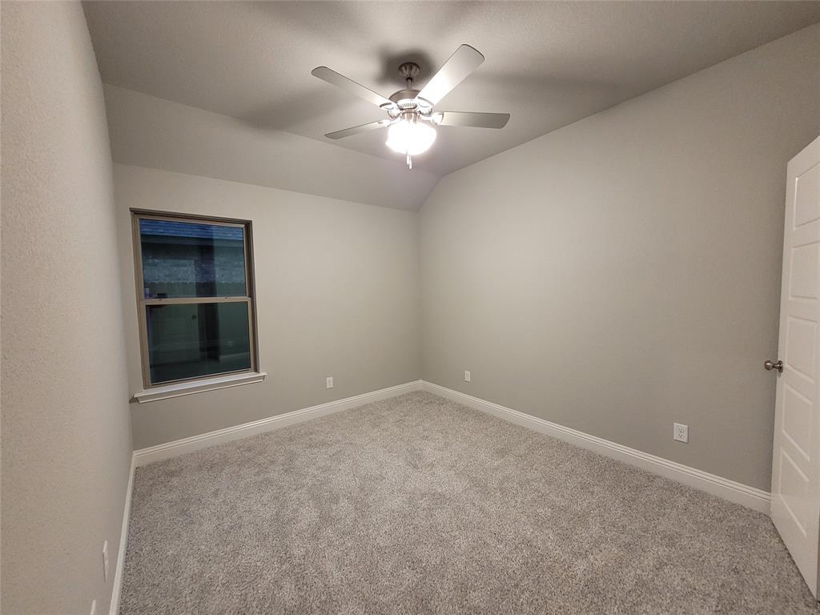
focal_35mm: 13
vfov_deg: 89.9
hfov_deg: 106.2
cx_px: 410
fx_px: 308
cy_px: 308
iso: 320
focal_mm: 1.74
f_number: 2.2
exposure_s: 1/59
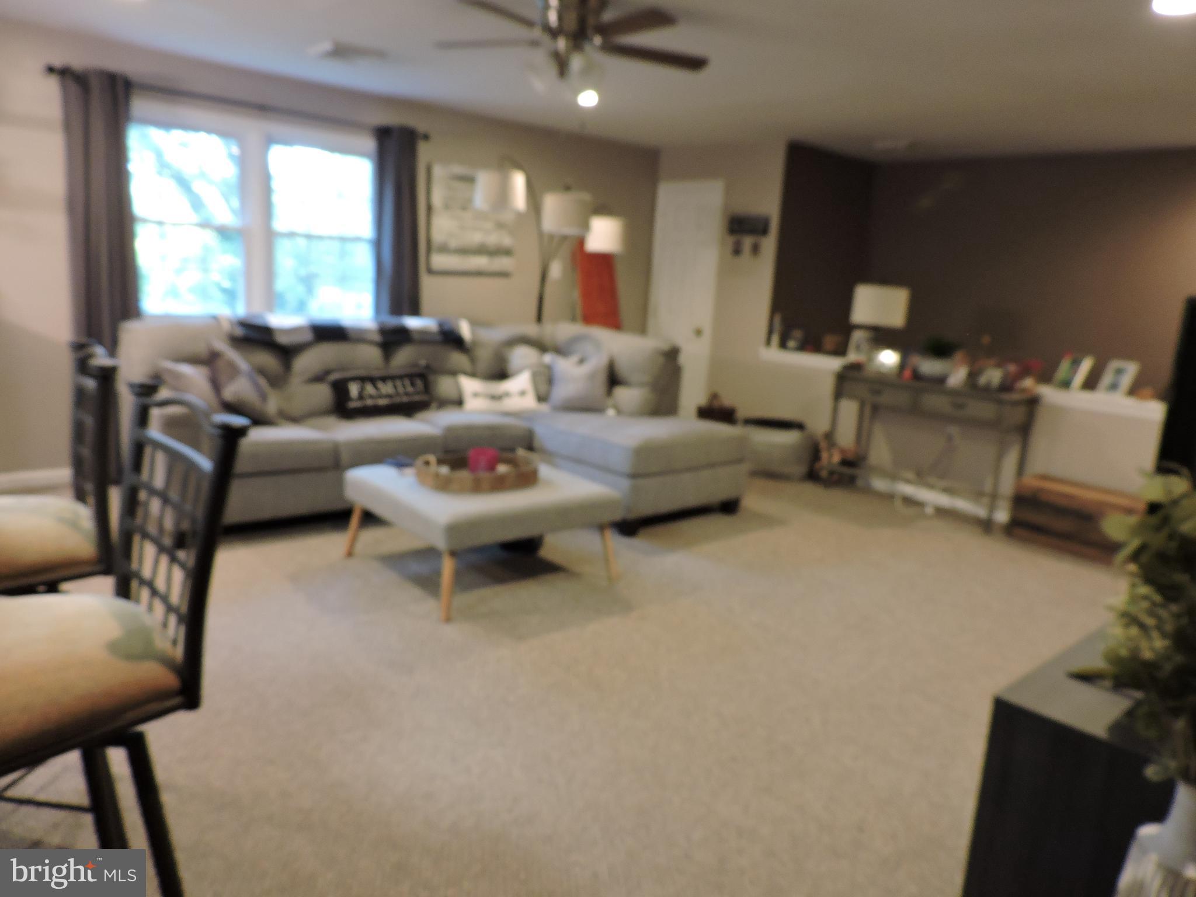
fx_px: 829
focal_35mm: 24
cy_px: 448
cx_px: 598
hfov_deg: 71.6
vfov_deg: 56.8
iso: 400
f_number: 3
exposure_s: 1/10
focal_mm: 4.3
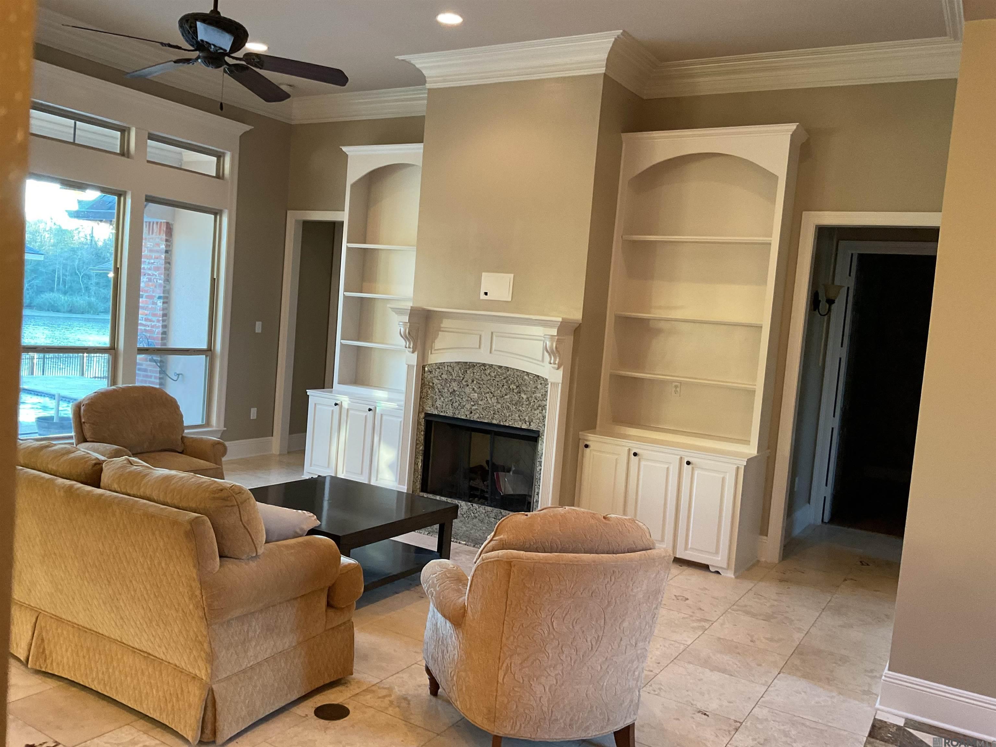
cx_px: 498
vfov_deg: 48.2
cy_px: 374
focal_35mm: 29
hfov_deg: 61.7
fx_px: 834
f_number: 1.8
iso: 160
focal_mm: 3
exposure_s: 1/60
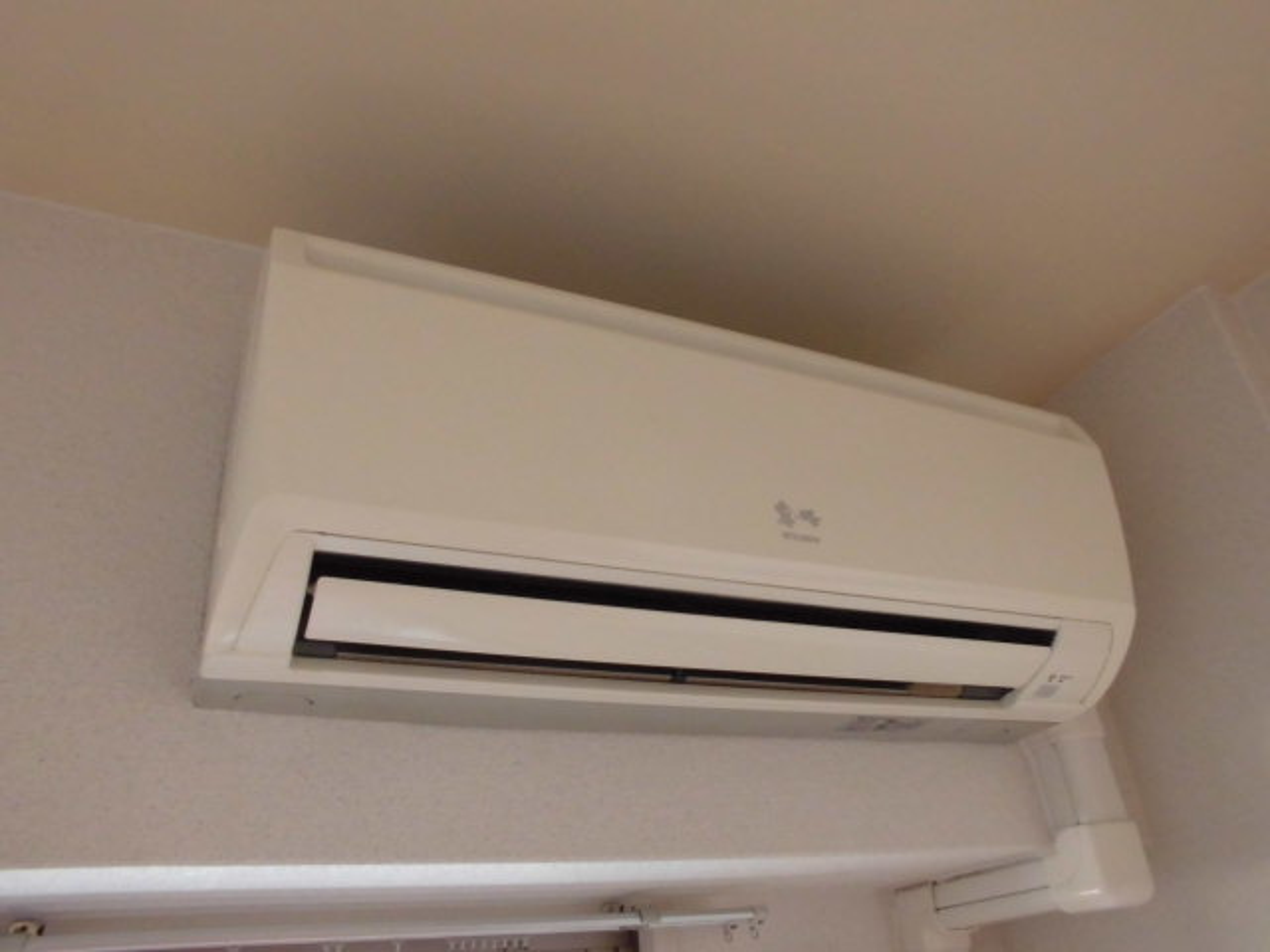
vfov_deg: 53.1
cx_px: 635
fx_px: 954
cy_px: 476
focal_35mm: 26
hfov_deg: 67.3
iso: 400
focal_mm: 4.6
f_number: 3.5
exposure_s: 1/20
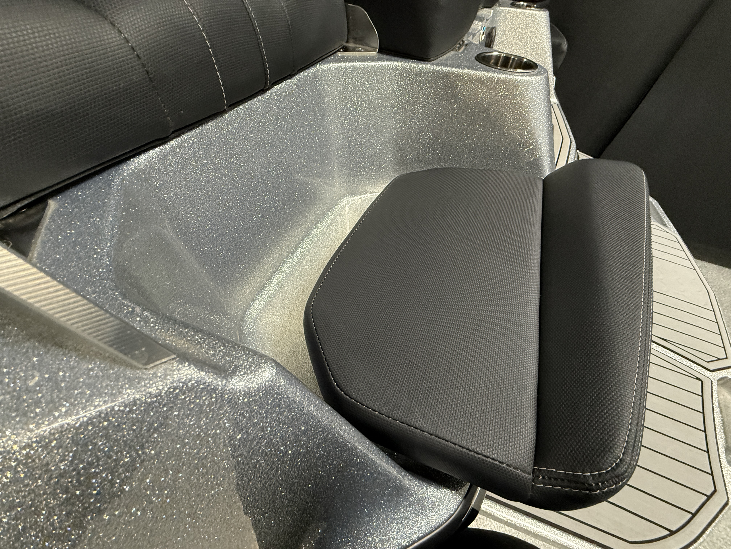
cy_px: 274
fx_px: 296
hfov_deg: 102.1
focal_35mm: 14
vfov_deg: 85.7
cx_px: 366
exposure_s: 1/60
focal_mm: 2.22
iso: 500
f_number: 2.2
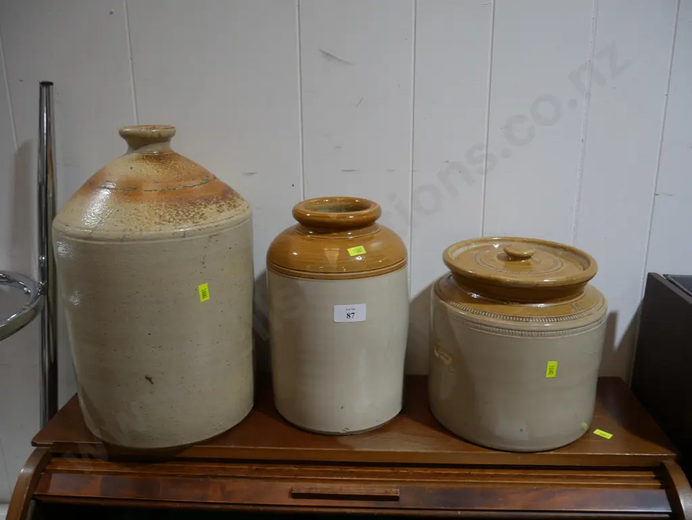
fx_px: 600
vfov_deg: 46.8
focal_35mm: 30
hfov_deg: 59.9
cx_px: 346
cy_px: 260
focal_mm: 15
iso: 200
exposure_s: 1/100
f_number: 3.6
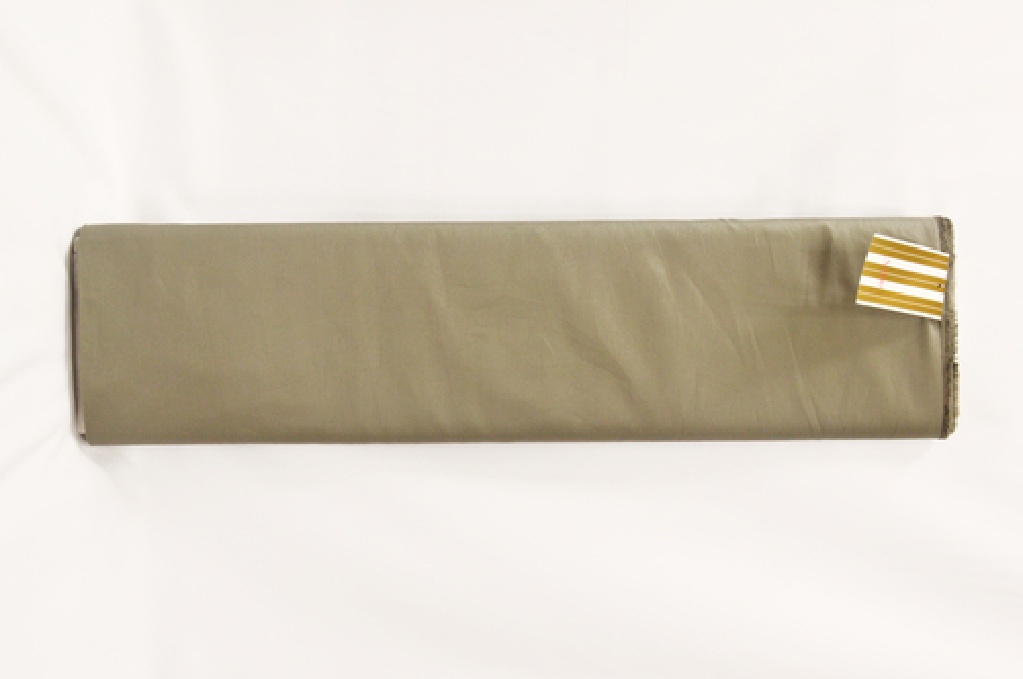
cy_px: 340
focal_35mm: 38
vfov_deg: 35.4
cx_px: 512
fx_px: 1064
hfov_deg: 51.3
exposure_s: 1/10
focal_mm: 25
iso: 800
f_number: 11
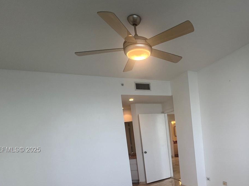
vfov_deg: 54.6
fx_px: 165
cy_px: 150
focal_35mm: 23
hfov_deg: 70.7
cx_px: 175
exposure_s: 1/120
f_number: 1.8
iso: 40
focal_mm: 1.57
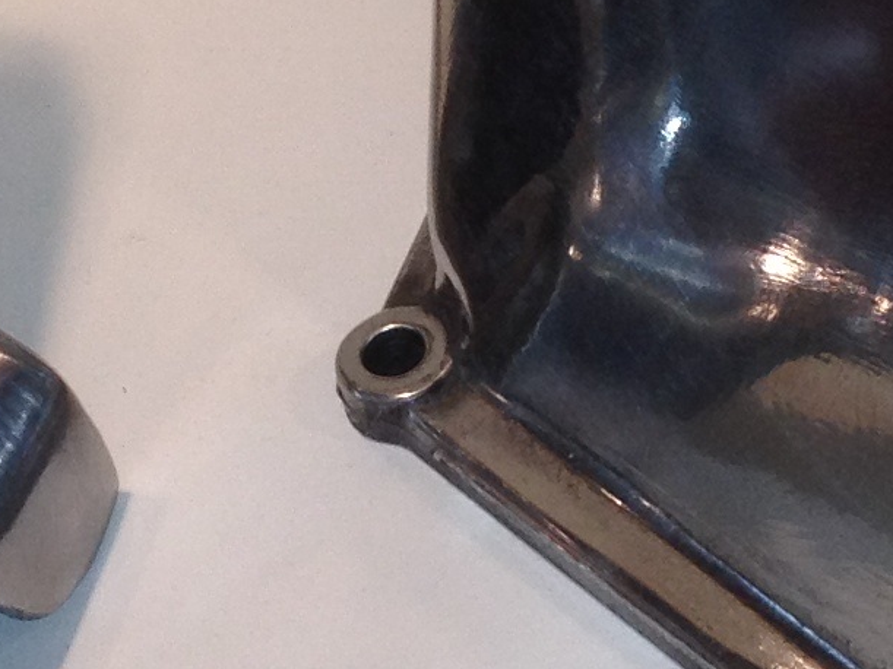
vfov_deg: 7.9
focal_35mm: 187
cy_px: 635
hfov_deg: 10.6
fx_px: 4823
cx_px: 425
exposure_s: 1/69
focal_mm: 4.28
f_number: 2.4
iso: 64
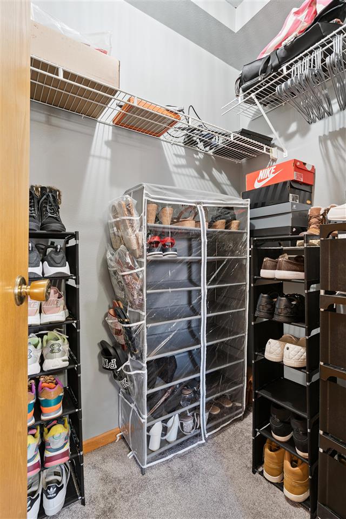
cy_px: 260
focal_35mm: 17
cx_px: 173
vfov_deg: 93.3
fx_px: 245
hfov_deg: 70.4
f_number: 8
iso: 400
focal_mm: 17
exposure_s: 1/1.25
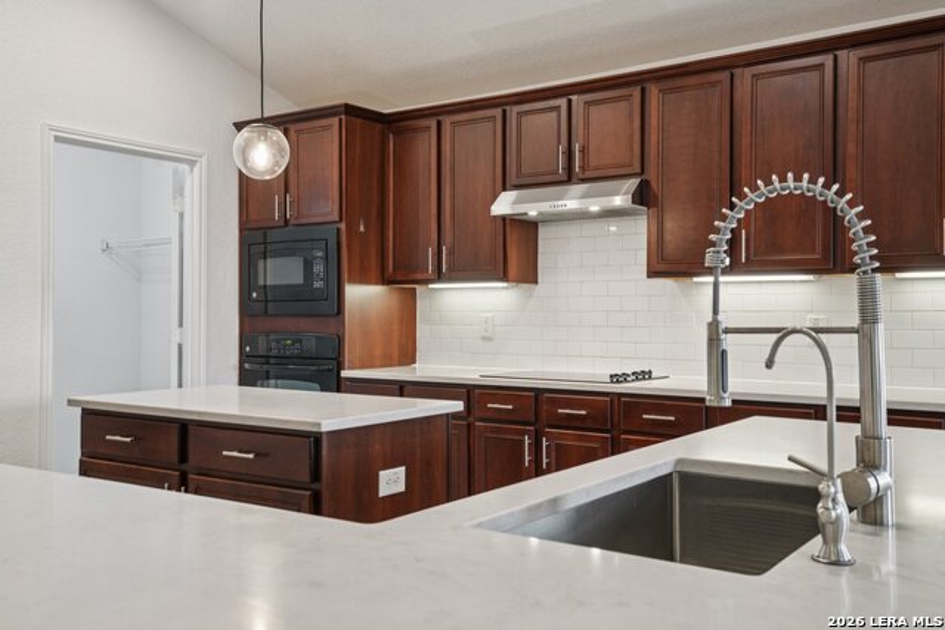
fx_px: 919
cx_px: 472
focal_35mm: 35
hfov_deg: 54.4
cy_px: 315
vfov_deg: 37.9
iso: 400
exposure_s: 1/8
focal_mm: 35
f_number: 8
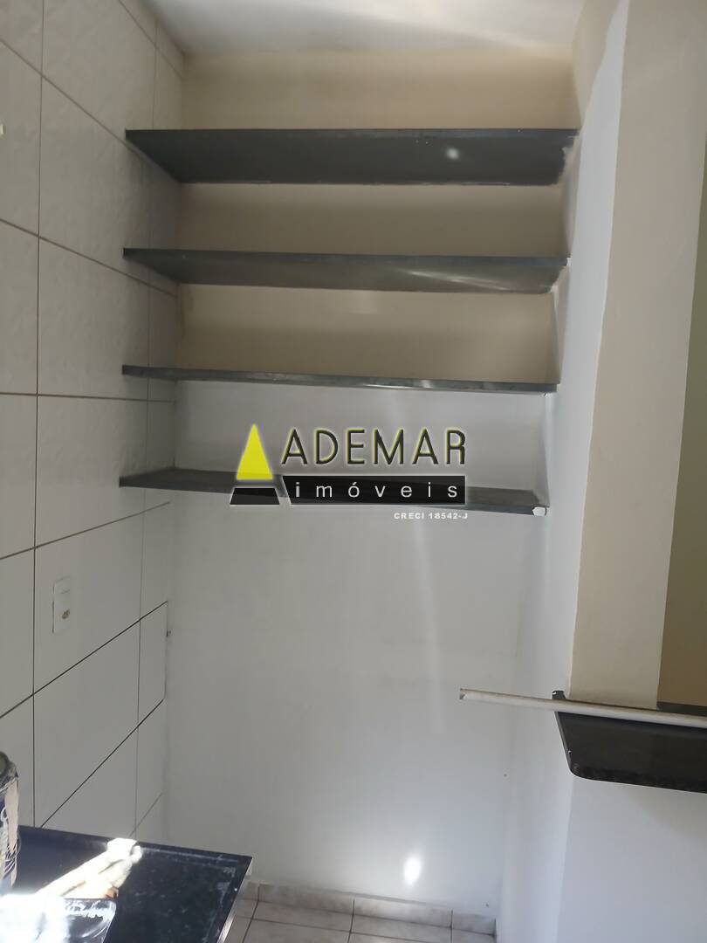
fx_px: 708
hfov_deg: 53.1
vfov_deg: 67.3
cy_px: 472
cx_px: 354
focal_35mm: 26
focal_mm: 3.98
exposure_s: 1/40
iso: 250
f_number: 1.8
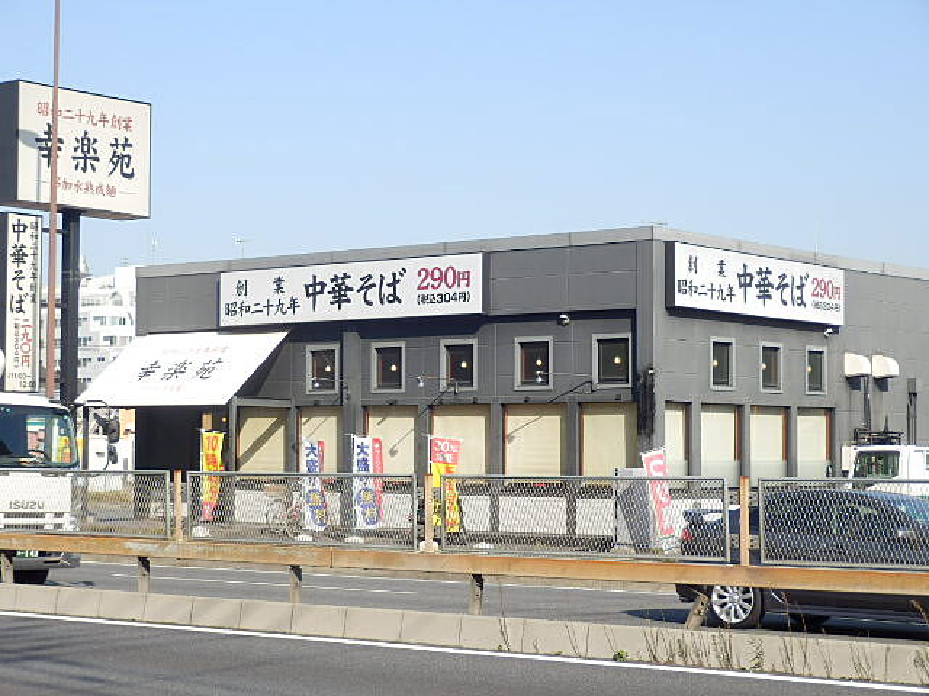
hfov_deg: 22.3
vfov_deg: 16.8
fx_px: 2362
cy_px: 348
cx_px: 464
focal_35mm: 88
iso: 80
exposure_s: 1/320
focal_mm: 15.5
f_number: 5.1
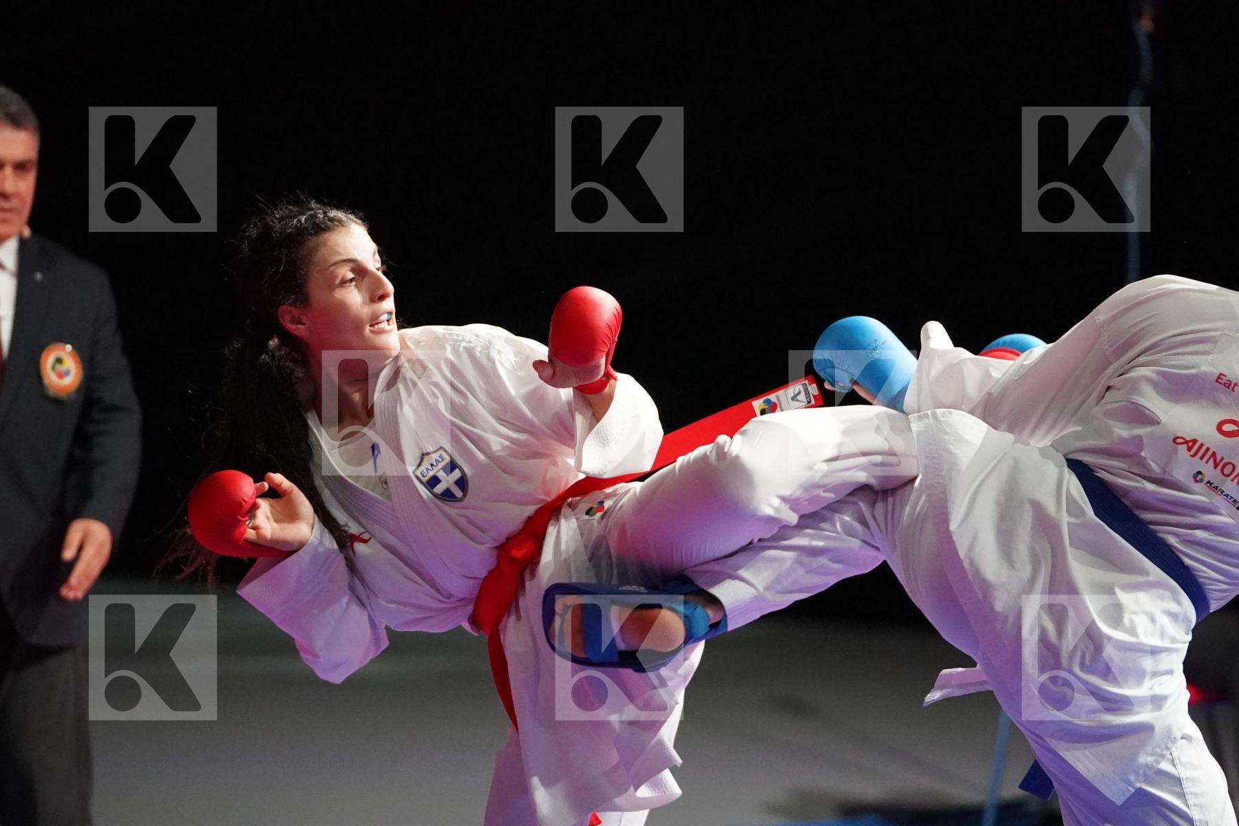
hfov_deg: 8.5
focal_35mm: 243
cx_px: 620
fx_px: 8363
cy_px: 413
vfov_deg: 5.7
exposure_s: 1/1000
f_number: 2.8
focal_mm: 162
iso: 6400
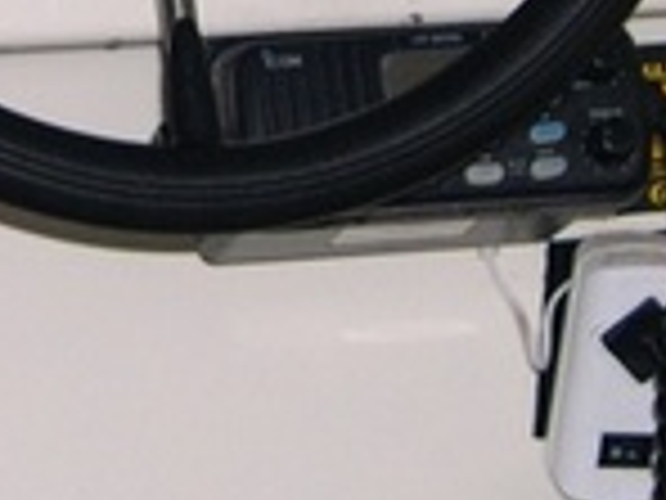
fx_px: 3944
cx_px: -9
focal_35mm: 205
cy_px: -144
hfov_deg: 9.6
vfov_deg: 7.2
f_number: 2.8
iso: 100
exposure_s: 1/60
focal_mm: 8
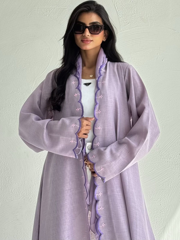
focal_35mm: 48
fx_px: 333
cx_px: 90
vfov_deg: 39.7
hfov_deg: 30.3
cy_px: 120
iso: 64
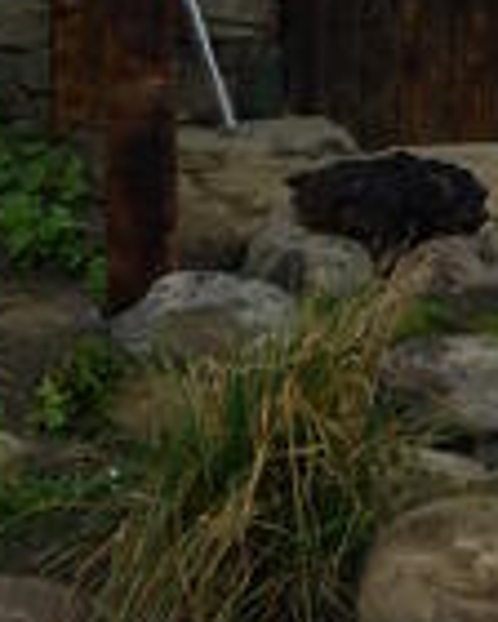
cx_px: 609
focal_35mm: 147
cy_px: -271
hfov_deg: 10.3
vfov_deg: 12.5
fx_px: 2708
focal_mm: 5.5
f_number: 2.8
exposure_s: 1/100
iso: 80
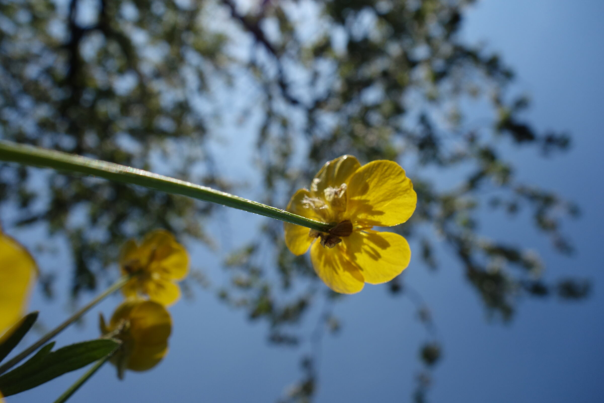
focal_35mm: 28
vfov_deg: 46.4
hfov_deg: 65.5
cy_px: 202
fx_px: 470
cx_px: 302
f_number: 6.3
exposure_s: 1/800
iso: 125
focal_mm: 10.4
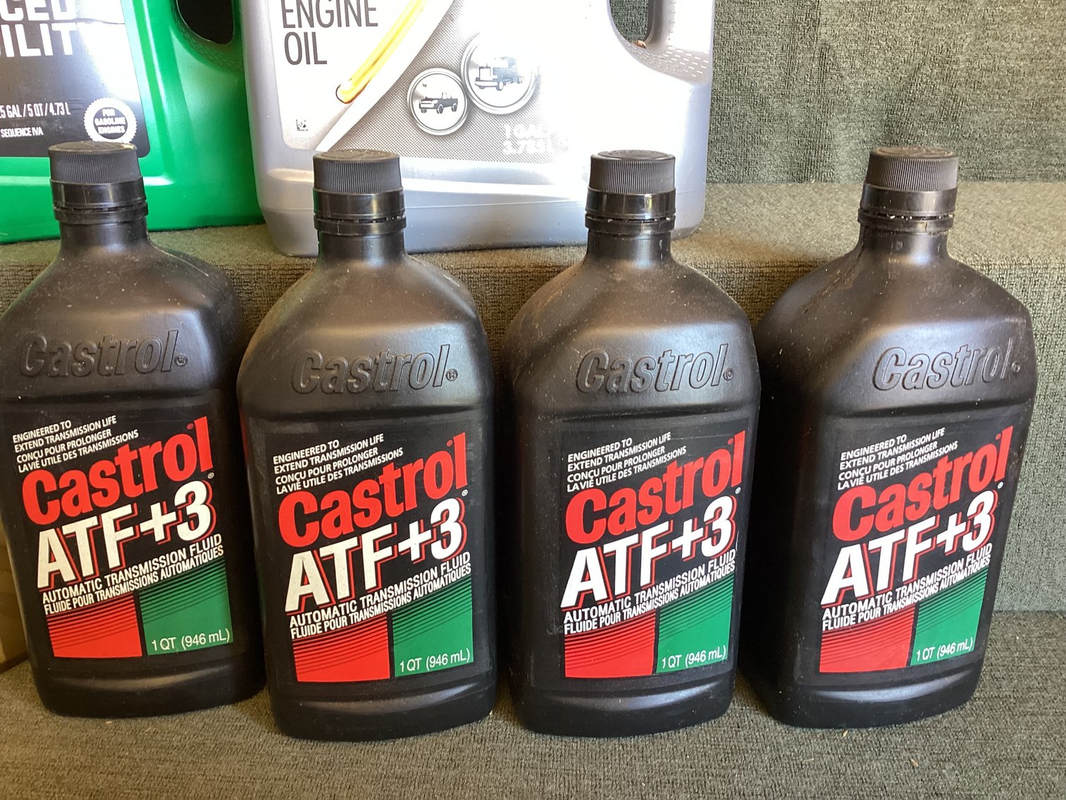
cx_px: 533
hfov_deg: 58.3
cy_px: 400
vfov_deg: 45.4
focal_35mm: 31
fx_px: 955
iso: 160
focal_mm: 3.3
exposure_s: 1/50
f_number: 2.4
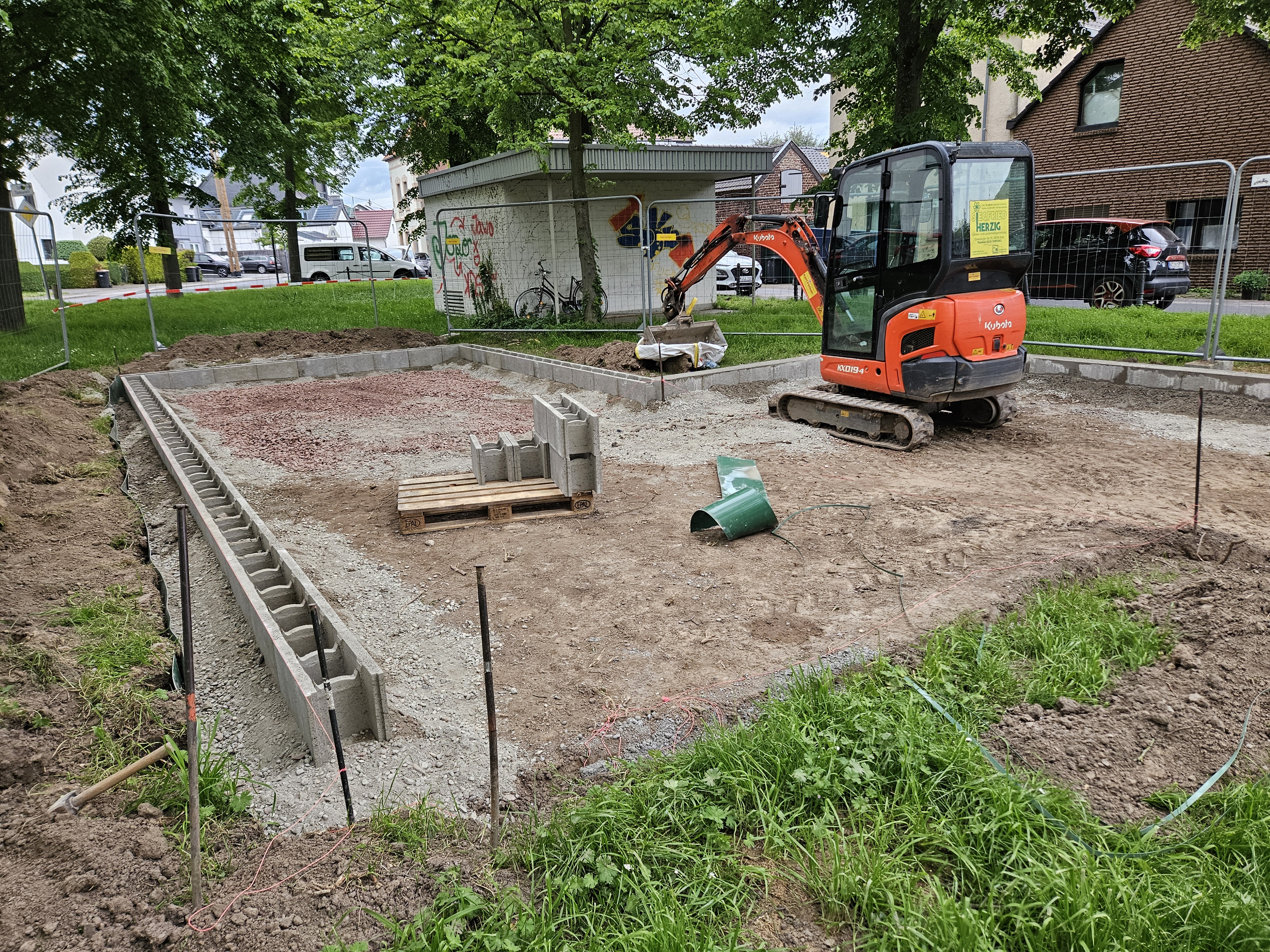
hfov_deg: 73.9
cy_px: 476
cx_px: 635
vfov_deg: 58.9
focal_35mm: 23
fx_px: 844
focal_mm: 5.4
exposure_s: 1/180
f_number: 1.8
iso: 160
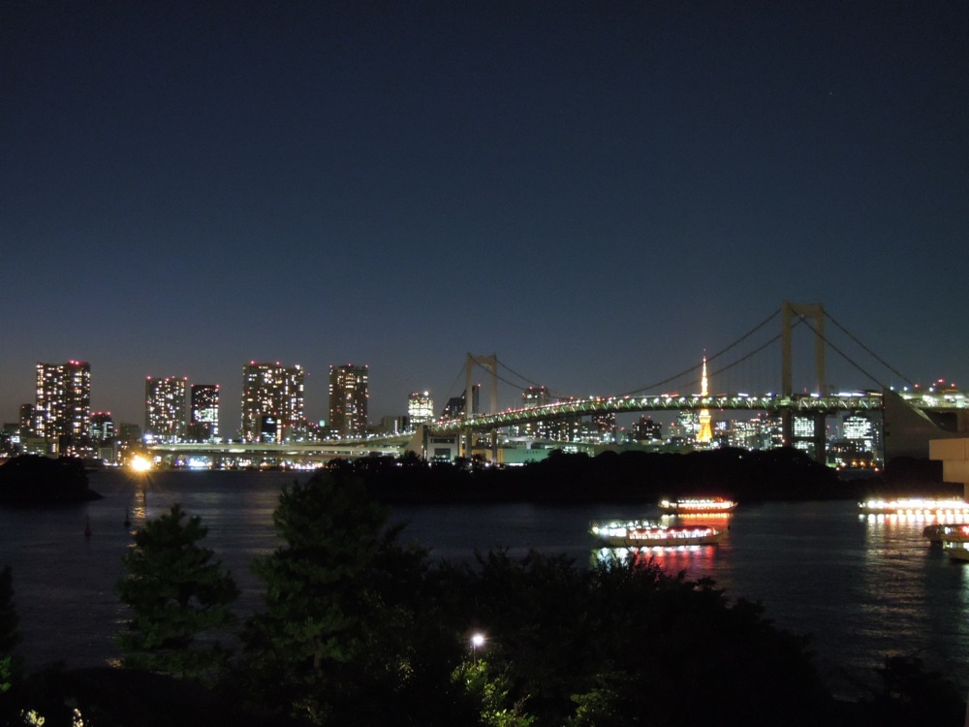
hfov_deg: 38.2
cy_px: 364
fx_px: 1400
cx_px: 484
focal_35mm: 50
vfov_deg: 29.1
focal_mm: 9
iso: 800
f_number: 3.3
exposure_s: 1/2
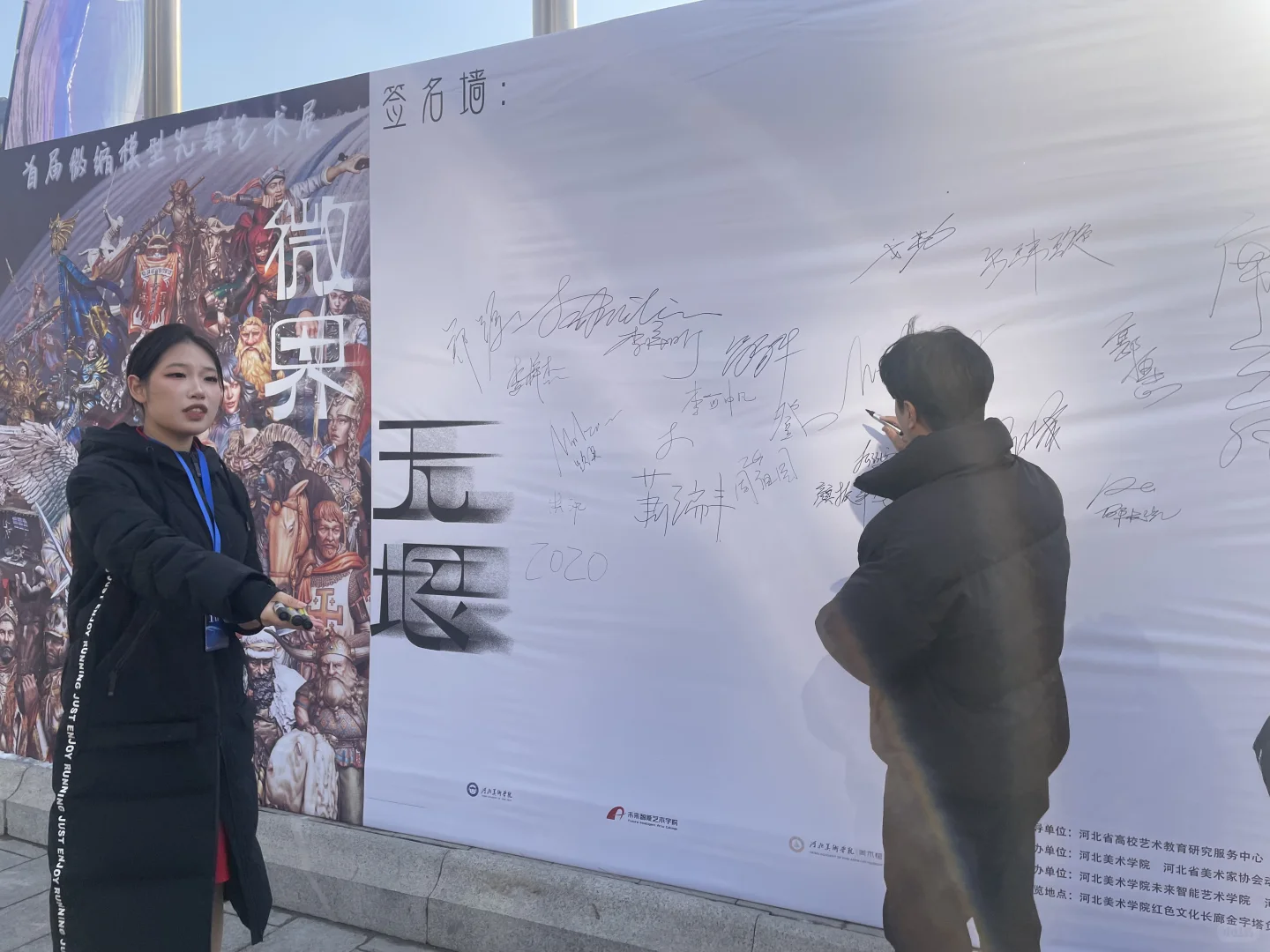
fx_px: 954
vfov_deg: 53.1
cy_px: 476
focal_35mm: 26
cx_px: 635
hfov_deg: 67.3
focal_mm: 4.2
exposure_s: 1/1453
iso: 32
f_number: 1.6
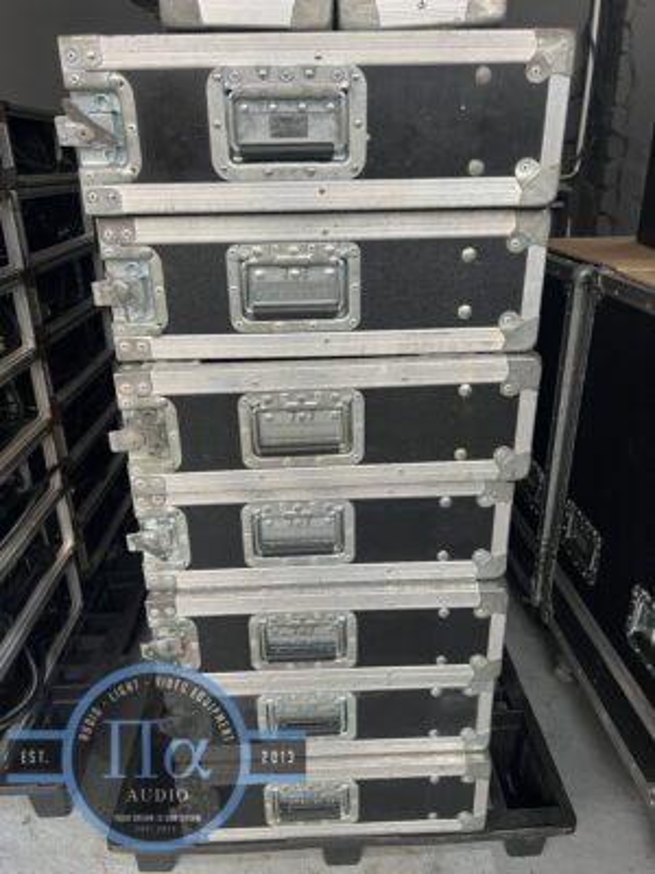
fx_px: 656
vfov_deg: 67.3
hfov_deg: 53.1
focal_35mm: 26
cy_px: 437
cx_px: 328
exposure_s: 1/50
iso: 64
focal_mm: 5.7
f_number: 1.5
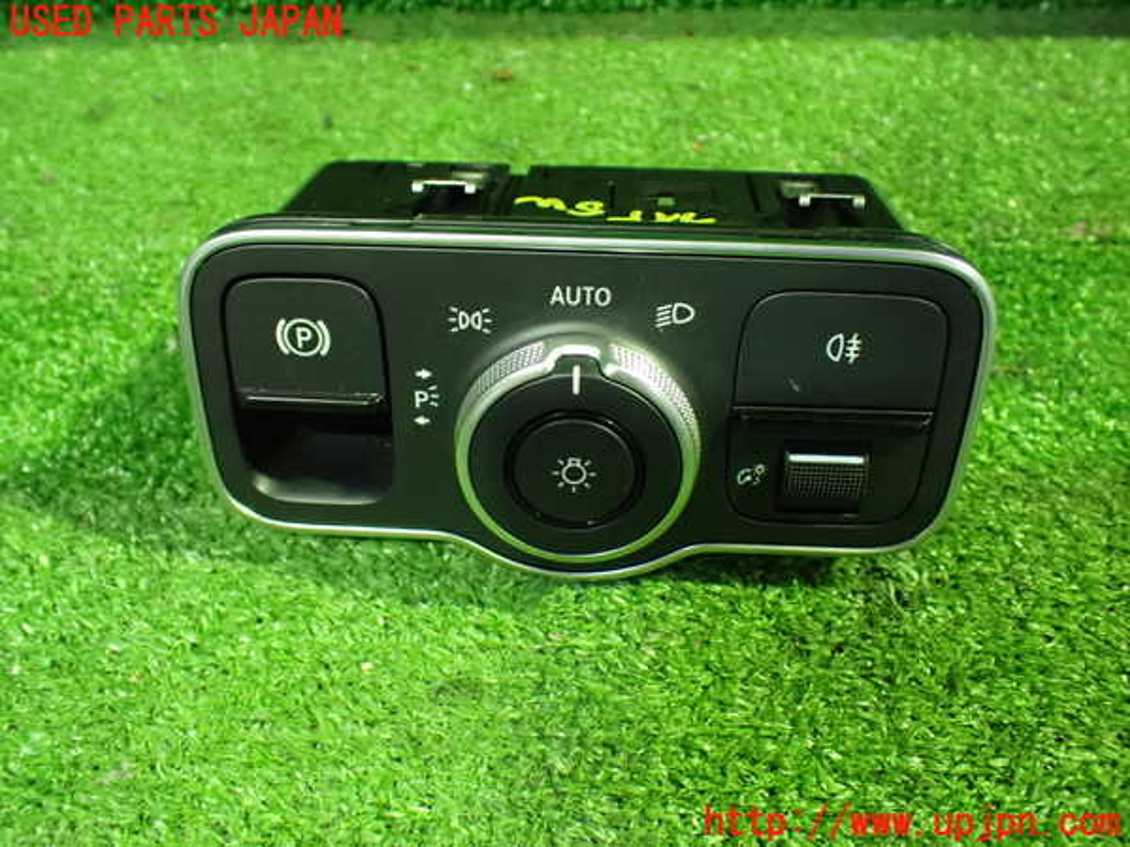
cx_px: 565
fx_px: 979
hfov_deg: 60.0
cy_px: 424
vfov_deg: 46.8
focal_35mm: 30
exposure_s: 1/30
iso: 1250
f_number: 2.3
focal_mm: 5.4
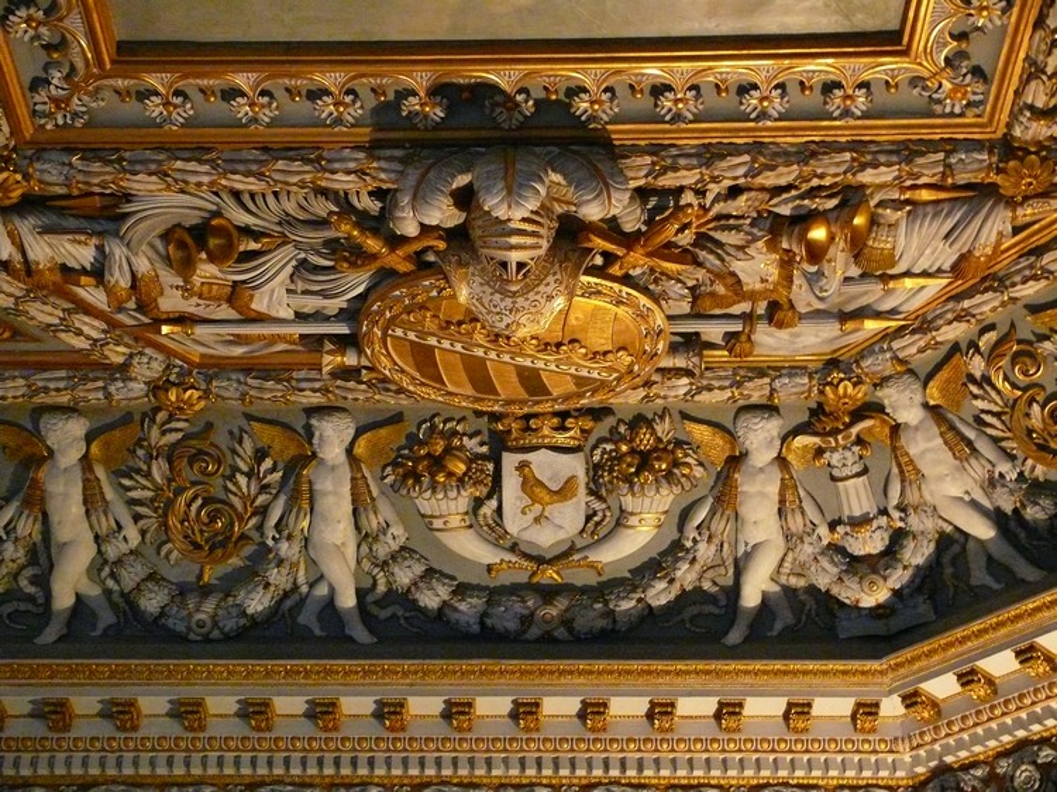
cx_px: 528
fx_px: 1801
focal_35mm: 59
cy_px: 396
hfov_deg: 32.7
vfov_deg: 24.8
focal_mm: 12.5
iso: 800
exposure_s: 1/13
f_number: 3.2
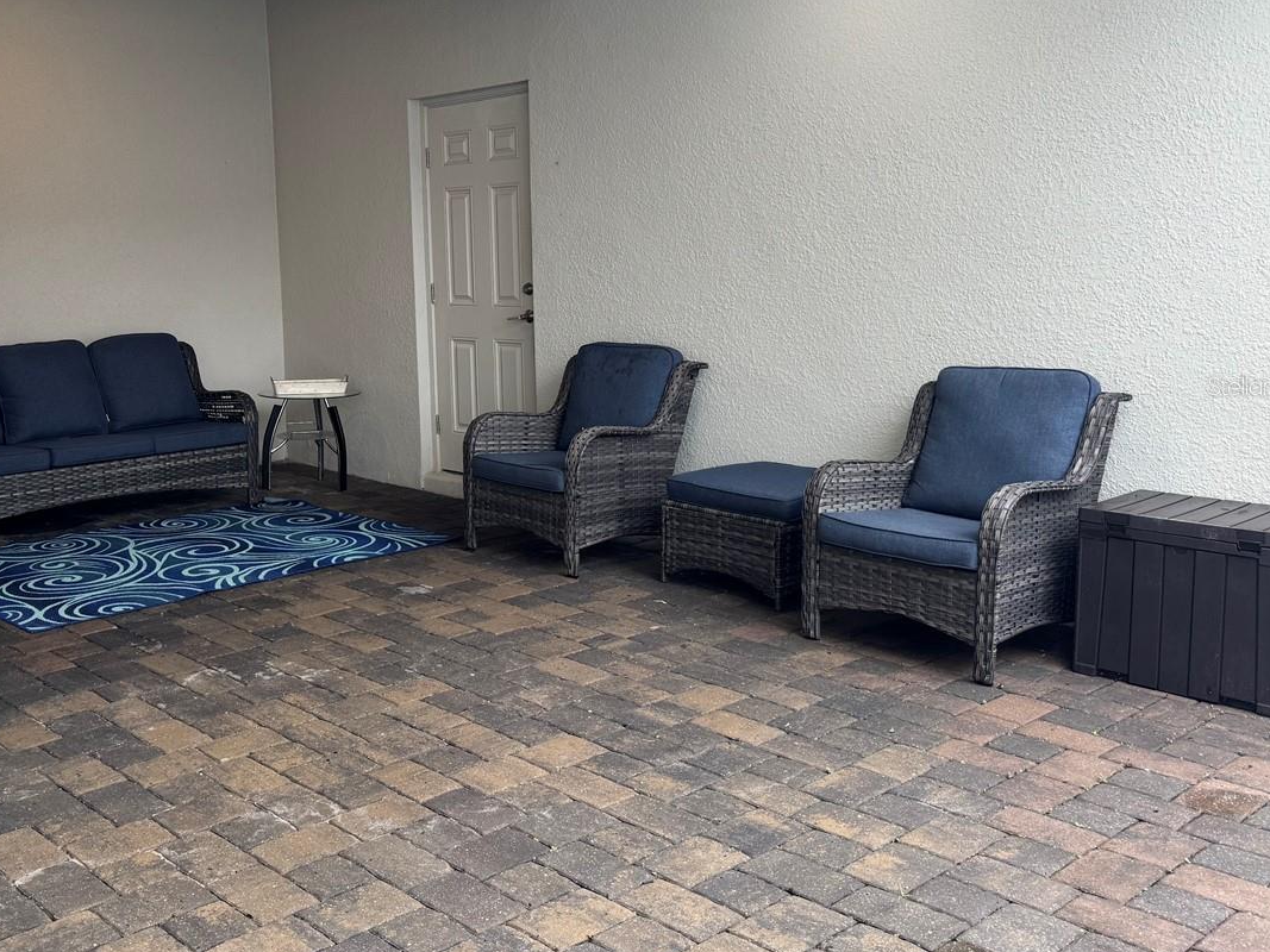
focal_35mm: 36
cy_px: 386
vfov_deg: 39.5
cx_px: 368
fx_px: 1321
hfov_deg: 49.9
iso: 80
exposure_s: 1/120
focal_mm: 6.76
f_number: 1.78
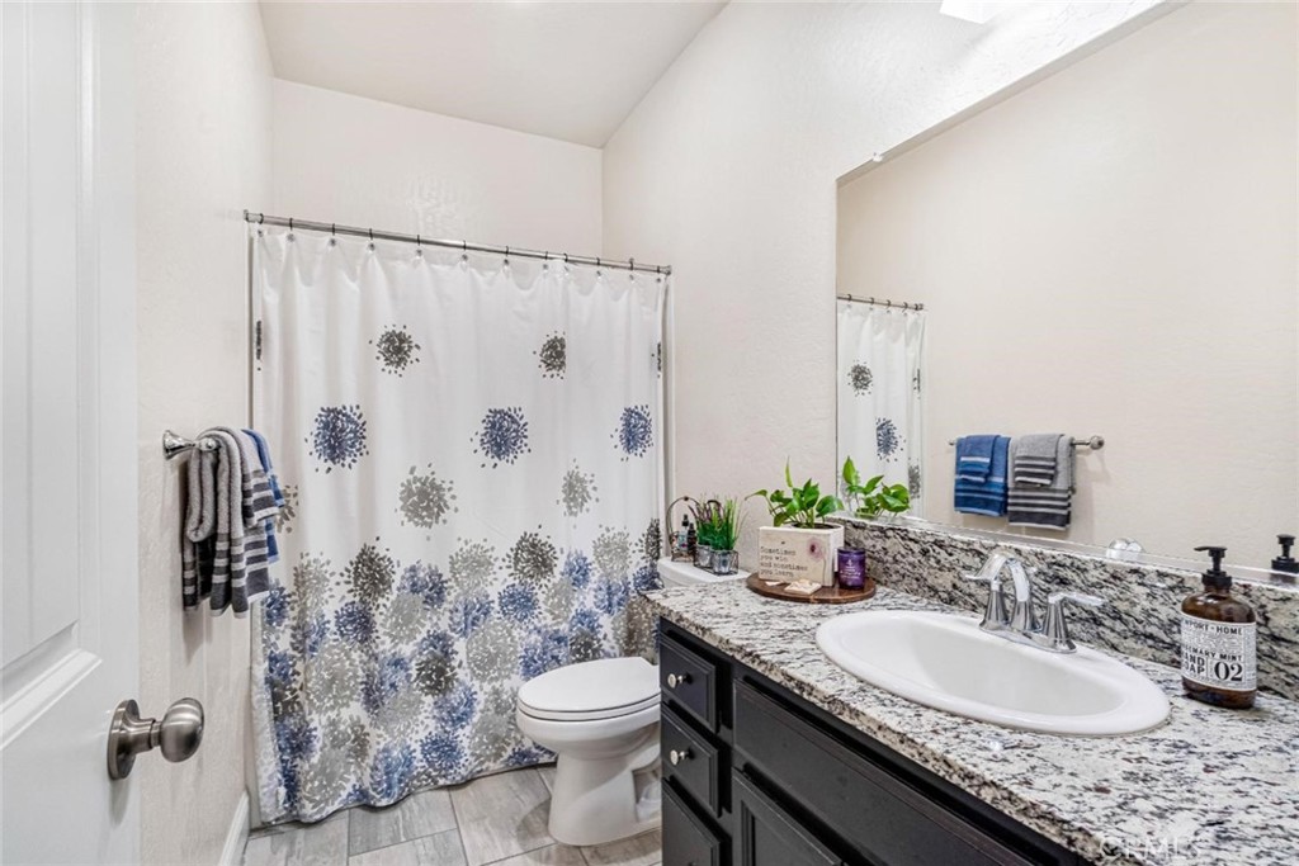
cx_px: 650
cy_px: 433
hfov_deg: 96.7
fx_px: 577
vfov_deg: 73.8
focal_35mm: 16
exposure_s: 1/2
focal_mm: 16
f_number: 11
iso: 800
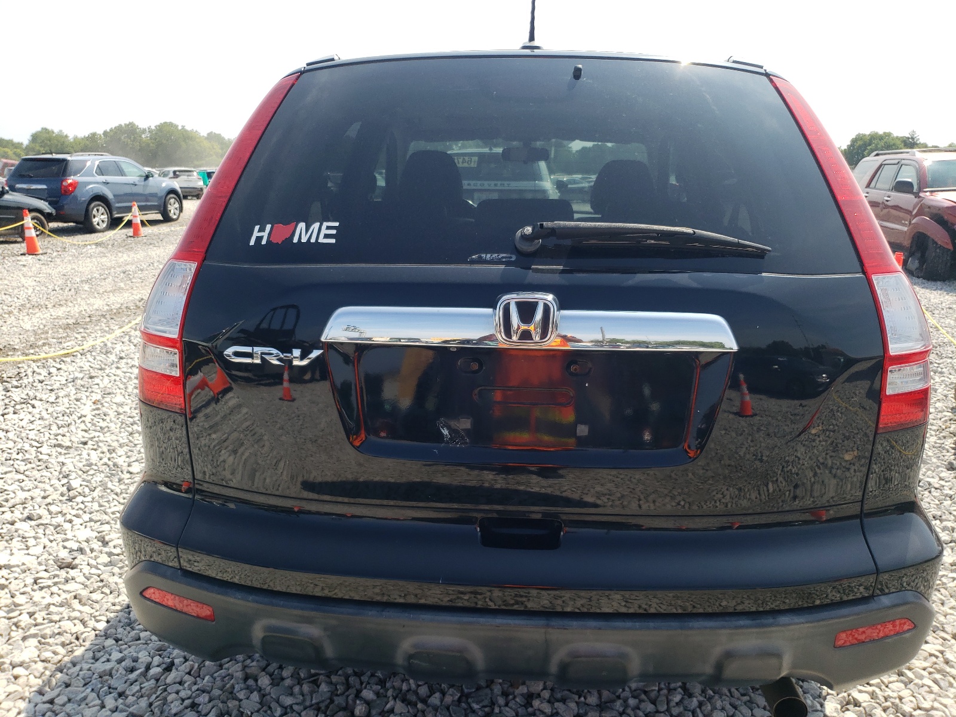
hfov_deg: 67.3
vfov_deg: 53.1
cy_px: 358
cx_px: 478
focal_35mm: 26
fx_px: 718
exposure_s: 1/1667
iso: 50
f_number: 1.5
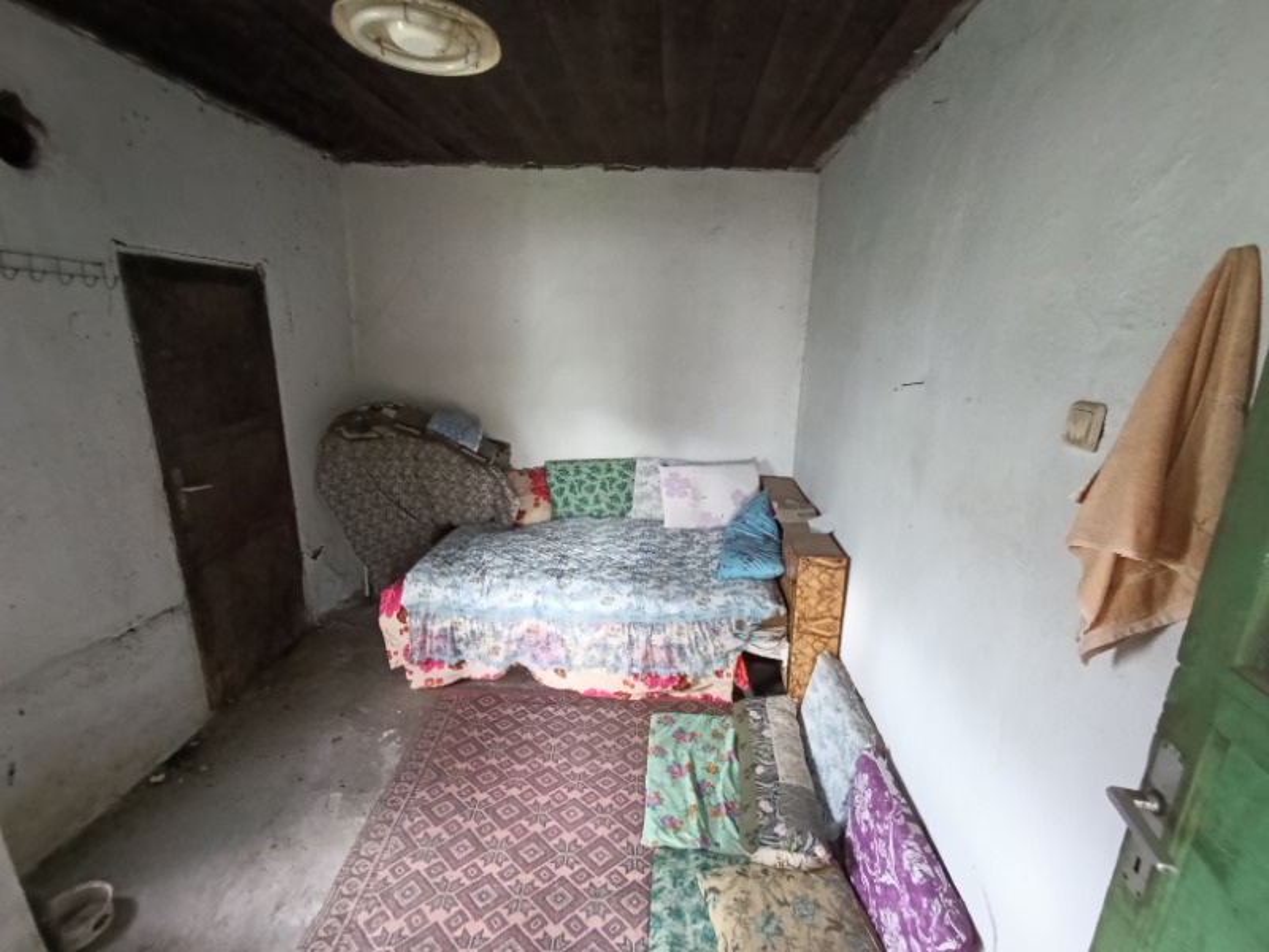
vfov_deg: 78.1
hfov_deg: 94.5
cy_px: 476
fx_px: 587
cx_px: 634
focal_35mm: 16
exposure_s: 1/20
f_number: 2.2
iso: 1250
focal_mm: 1.65
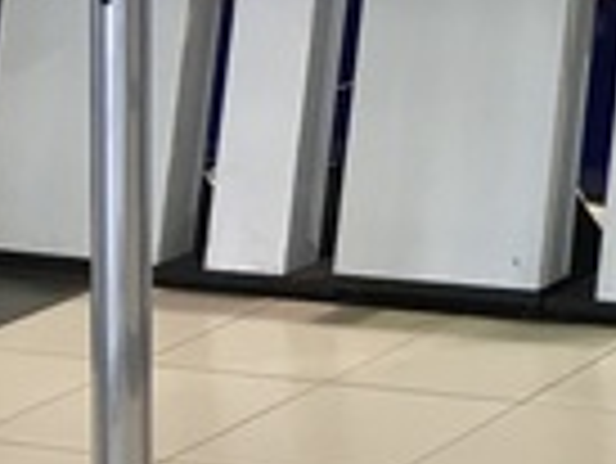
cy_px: -523
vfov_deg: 9.0
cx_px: 1475
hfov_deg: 10.9
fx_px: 2743
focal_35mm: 154
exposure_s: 1/15
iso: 25
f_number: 2.2
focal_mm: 4.15
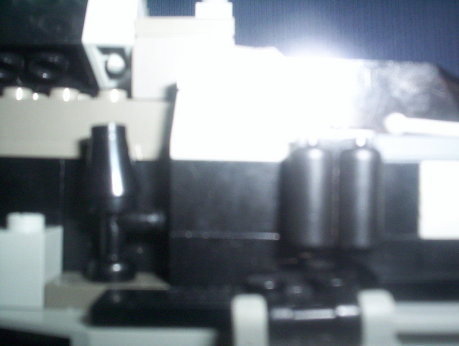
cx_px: 230
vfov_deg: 37.9
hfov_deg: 48.9
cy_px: 173
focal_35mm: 38
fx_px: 505
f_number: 4.5
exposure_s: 1/60
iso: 140
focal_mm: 4.99
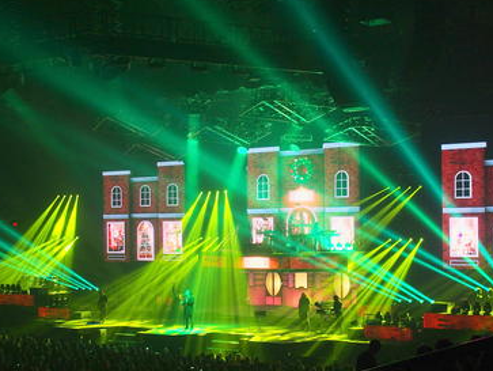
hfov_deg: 33.7
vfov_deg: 25.7
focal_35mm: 57
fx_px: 813
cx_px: 262
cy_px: 209
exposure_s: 1/50
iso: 200
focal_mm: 9.8
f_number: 2.8
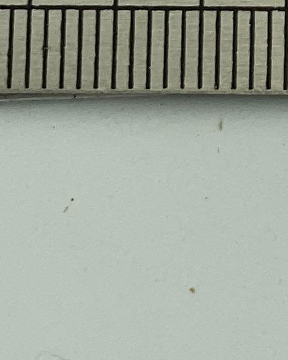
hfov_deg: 4.6
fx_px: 3548
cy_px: -626
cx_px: 500
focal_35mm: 333
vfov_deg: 5.5
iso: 20
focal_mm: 6
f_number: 2
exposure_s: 1/841
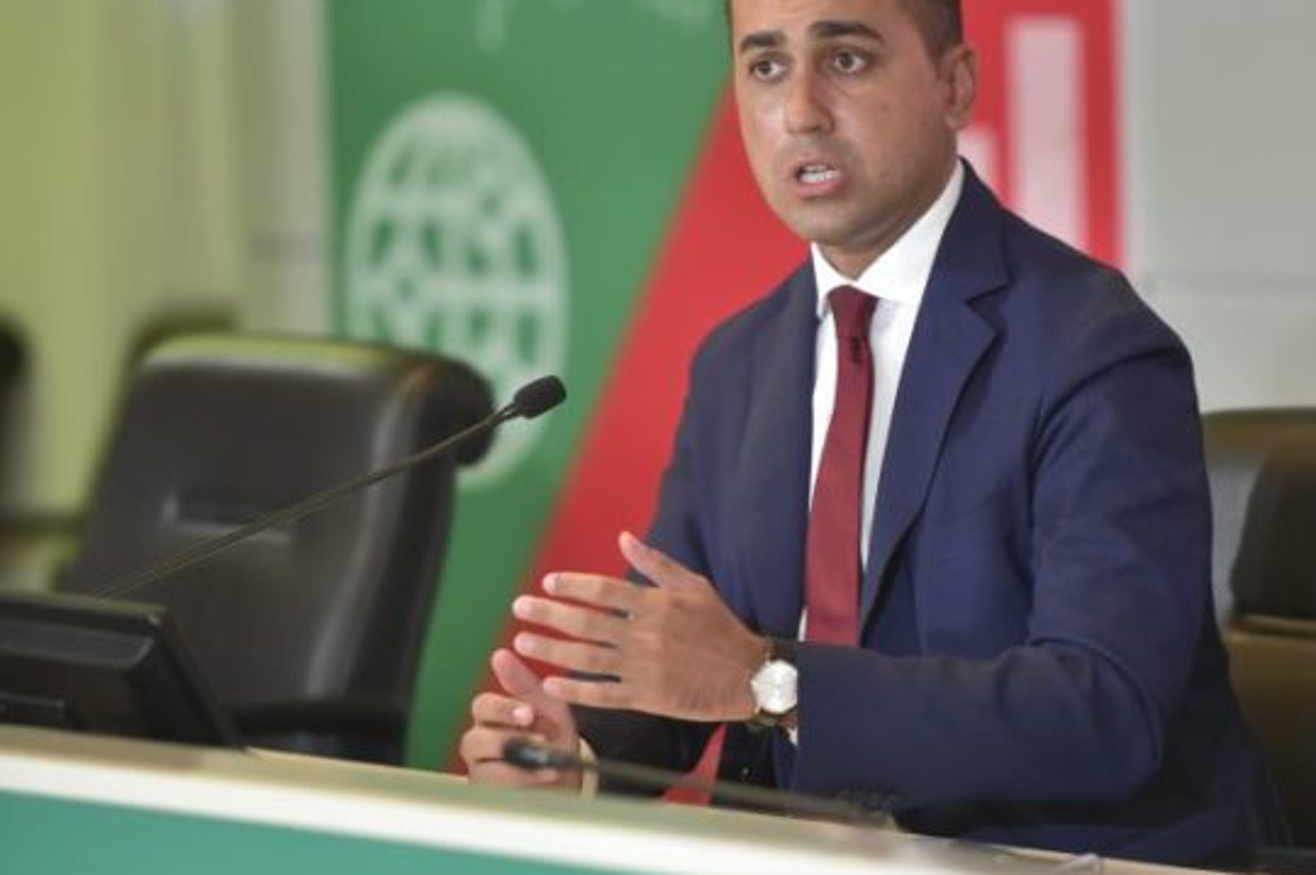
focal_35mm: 258
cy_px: 355
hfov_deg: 8.0
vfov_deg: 5.3
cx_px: 846
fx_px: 9423
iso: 4000
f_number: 5.6
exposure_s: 1/320
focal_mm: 200
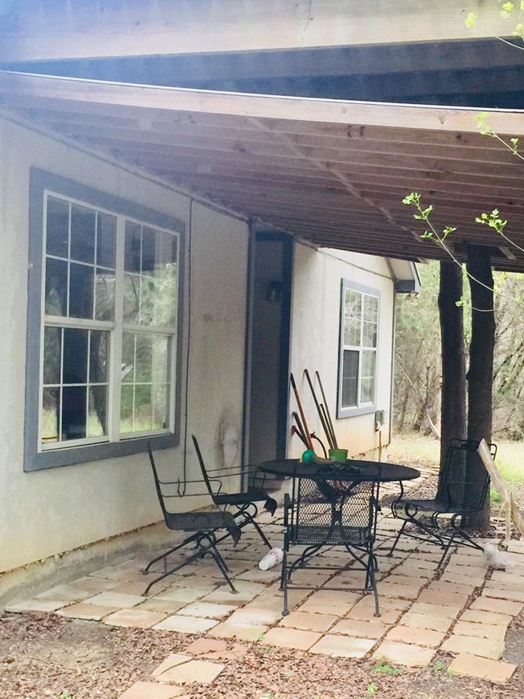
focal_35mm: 47
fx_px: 949
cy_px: 403
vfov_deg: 40.3
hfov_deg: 30.8
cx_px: 316
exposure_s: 1/30
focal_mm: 4.15
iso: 40
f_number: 2.2
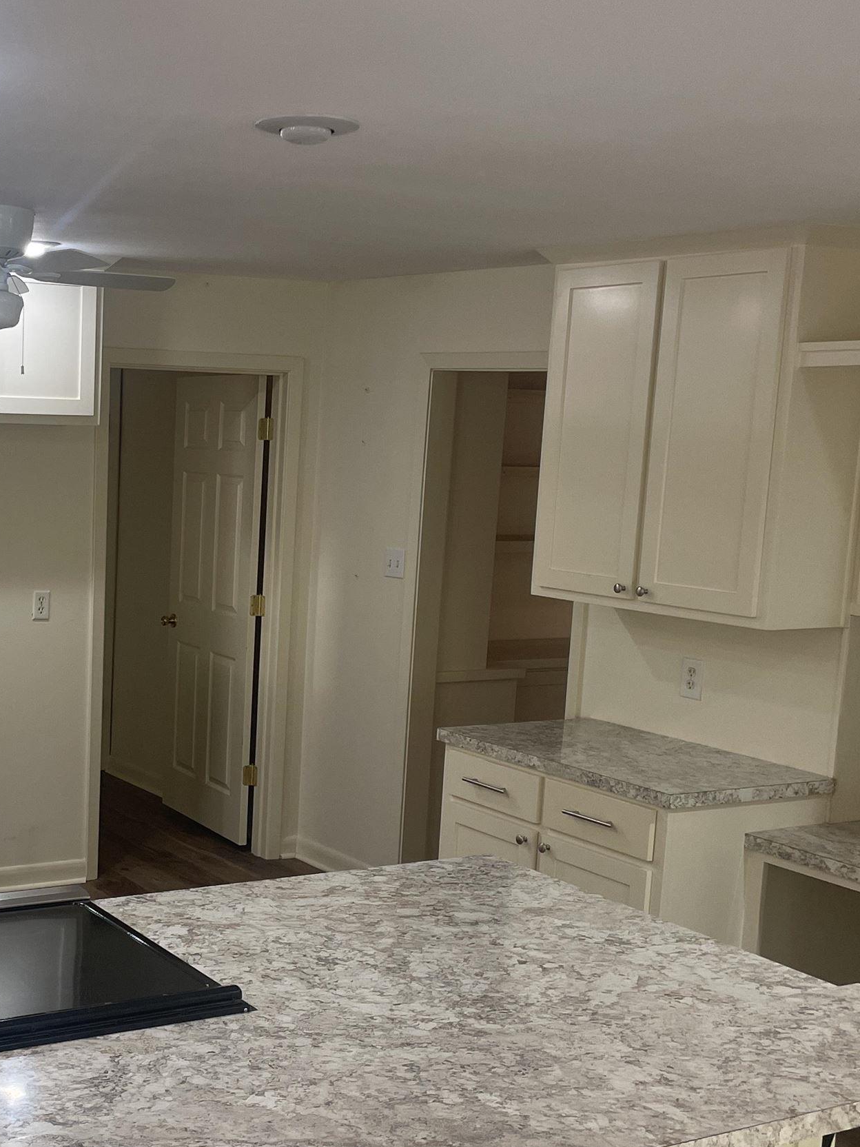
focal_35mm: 48
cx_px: 133
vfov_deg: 39.5
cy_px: 682
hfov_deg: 29.4
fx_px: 1590
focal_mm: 4.2
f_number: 1.6
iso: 80
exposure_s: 1/60
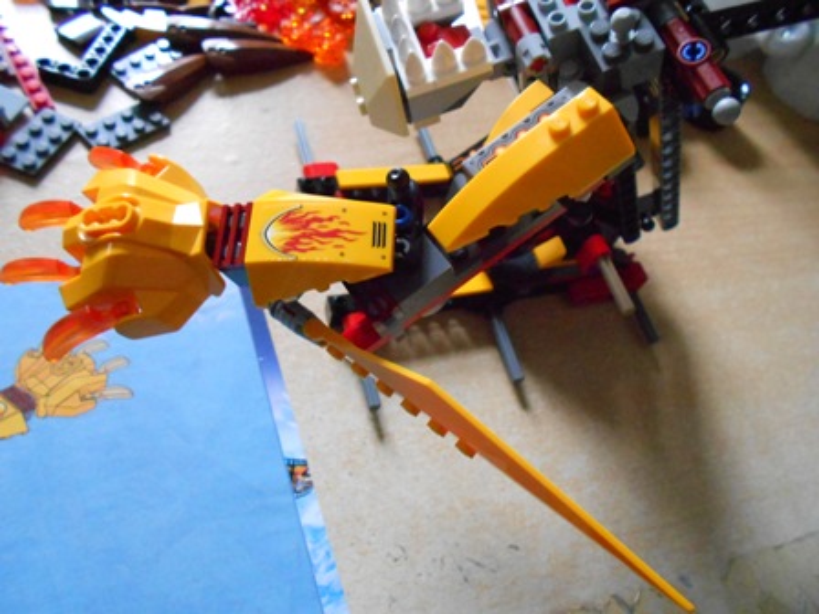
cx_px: 410
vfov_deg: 53.1
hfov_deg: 67.3
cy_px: 307
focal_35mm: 26
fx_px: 615
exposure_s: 1/10
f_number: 3.2
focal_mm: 4.6
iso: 800
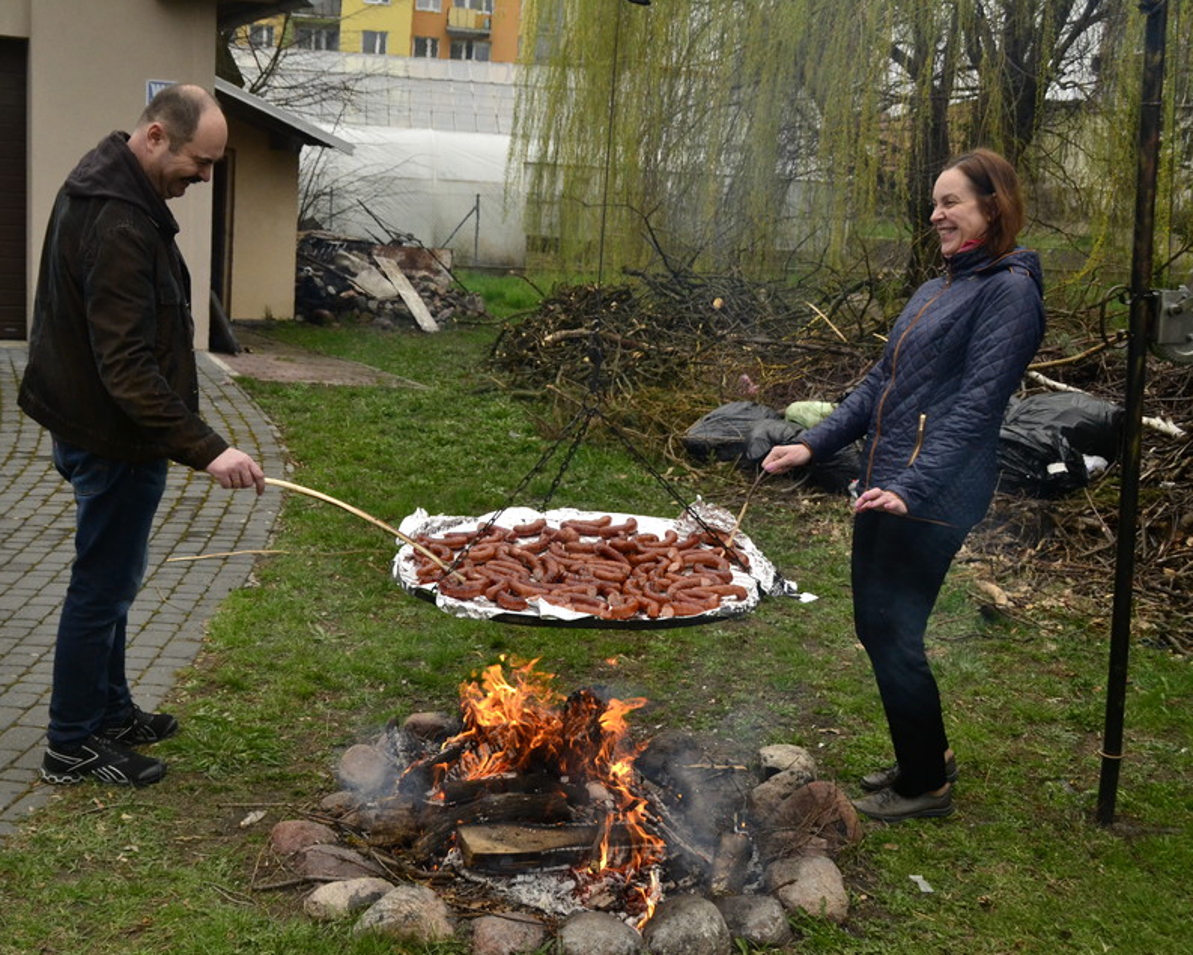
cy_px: 478
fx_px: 1504
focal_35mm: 43
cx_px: 504
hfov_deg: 43.2
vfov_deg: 35.2
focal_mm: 25
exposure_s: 1/640
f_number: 6.3
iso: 1600
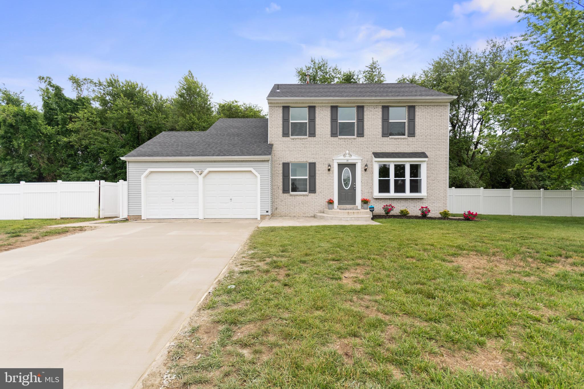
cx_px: 292
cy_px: 194
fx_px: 243
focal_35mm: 15
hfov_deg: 100.4
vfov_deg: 77.3
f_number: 6.3
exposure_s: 1/1250
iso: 320
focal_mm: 10
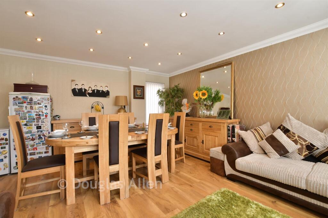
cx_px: 164
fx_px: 137
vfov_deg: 77.3
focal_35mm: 15
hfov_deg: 100.4
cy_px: 109
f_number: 8
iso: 250
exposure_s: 1/20
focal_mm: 10
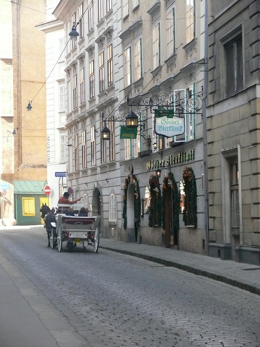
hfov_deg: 15.6
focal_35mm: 95
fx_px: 952
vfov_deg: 20.7
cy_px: 174
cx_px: 130
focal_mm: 20
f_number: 3.2
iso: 400
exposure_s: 1/125
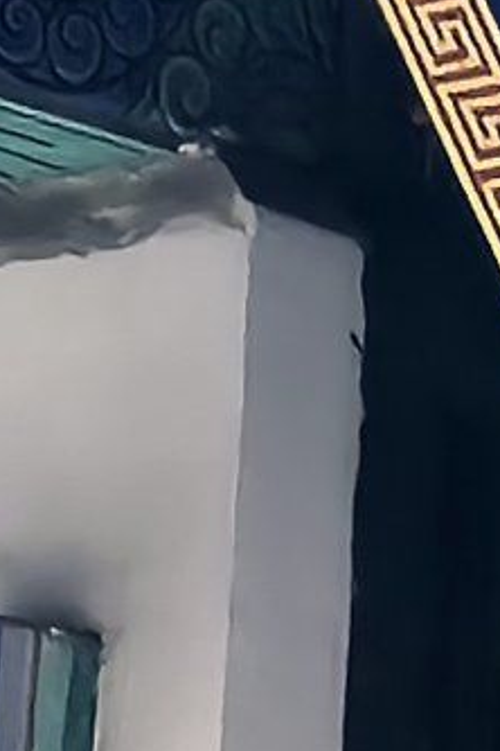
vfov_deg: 3.5
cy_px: -104
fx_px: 12249
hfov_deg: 2.3
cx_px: 1841
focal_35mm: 588
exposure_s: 1/370
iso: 50
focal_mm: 5.75
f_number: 2
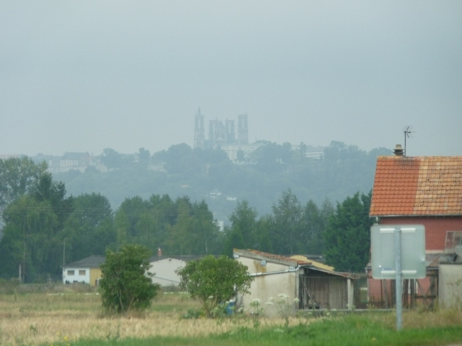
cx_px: 231
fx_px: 4258
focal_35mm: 319
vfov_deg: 4.7
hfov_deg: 6.2
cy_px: 173
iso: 200
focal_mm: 56.7
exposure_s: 1/500
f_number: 4
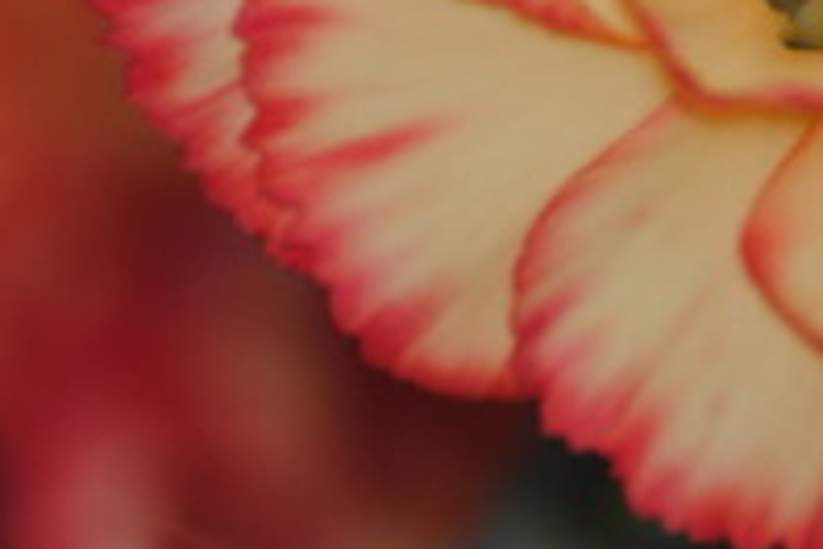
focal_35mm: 1774
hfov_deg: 1.2
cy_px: 83
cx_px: 790
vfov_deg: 0.8
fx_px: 40552
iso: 200
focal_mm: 300
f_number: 9
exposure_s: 1/60
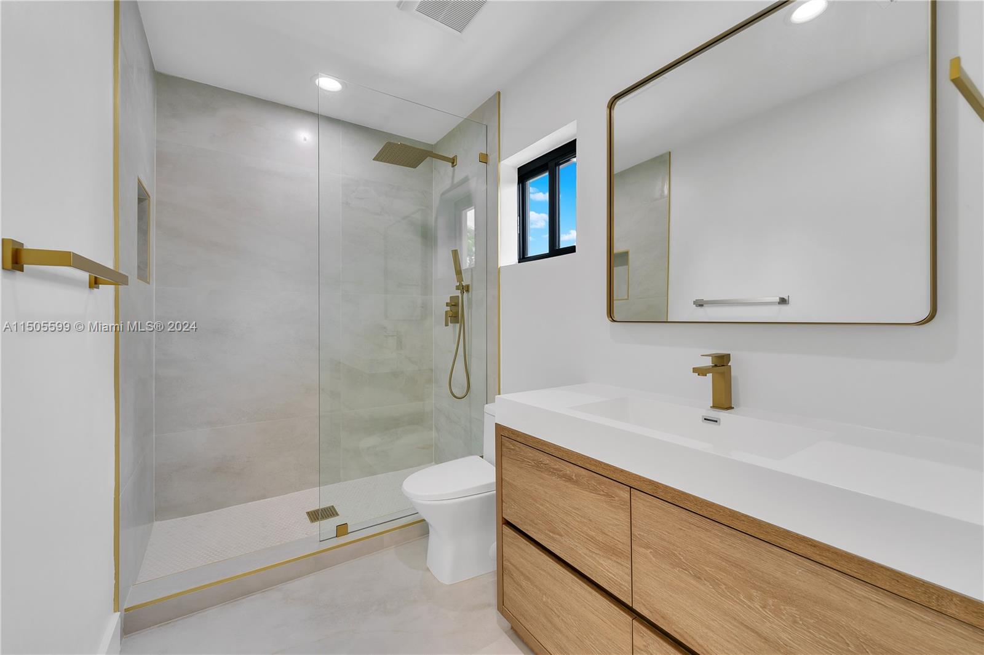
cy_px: 328
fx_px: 383
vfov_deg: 81.2
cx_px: 492
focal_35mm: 14
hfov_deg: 104.3
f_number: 8
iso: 400
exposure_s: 1/10
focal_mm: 14
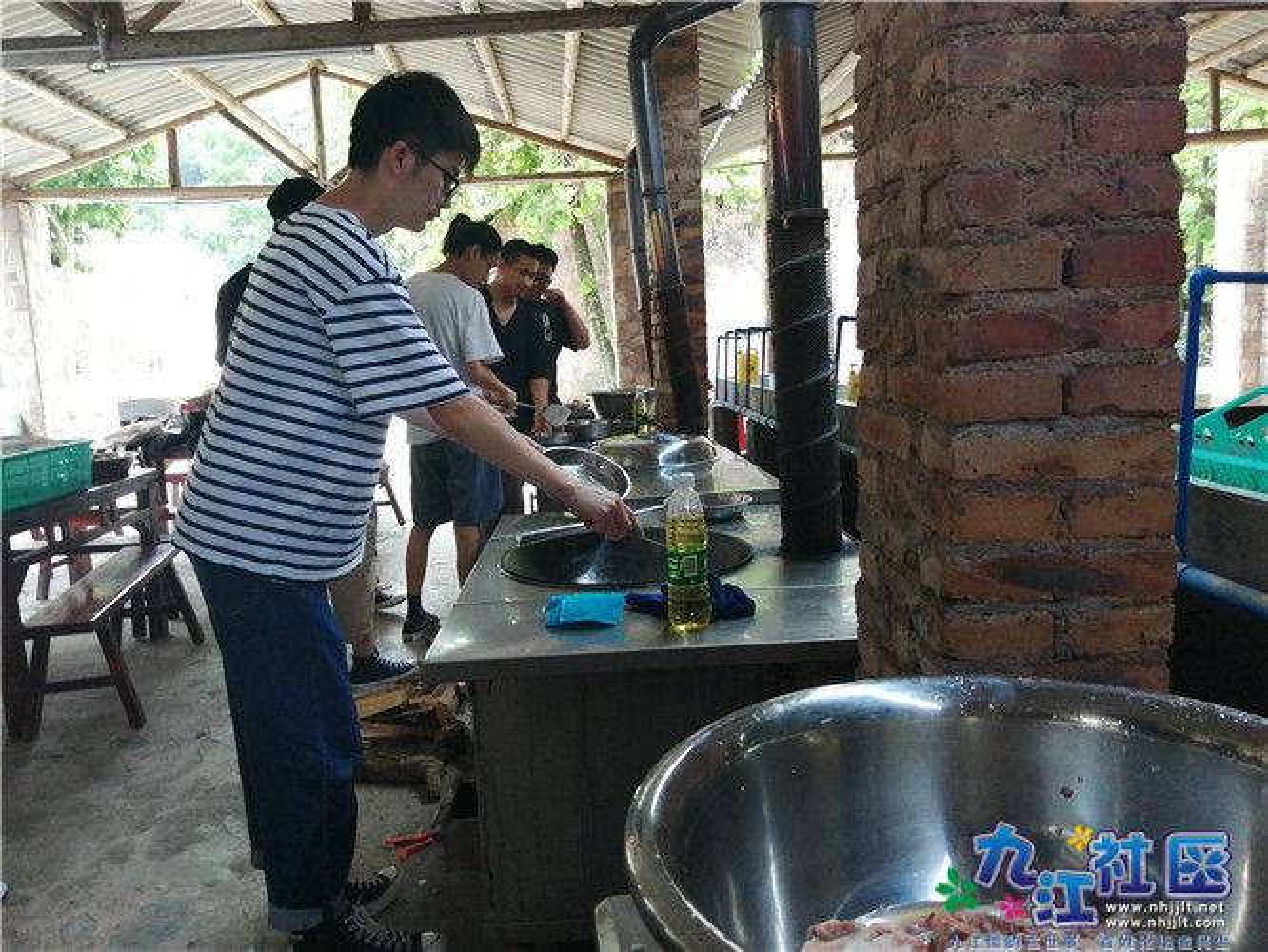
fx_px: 953
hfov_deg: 67.3
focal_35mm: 26
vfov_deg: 53.1
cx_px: 634
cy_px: 476
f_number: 1.8
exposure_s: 1/120
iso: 125
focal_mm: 3.46
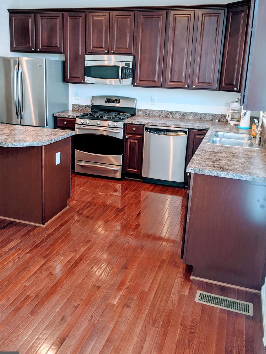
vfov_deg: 55.2
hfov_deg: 42.8
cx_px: 111
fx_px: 338
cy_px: 158
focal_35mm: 33
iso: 93
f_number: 1.8
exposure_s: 1/24
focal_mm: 4.44
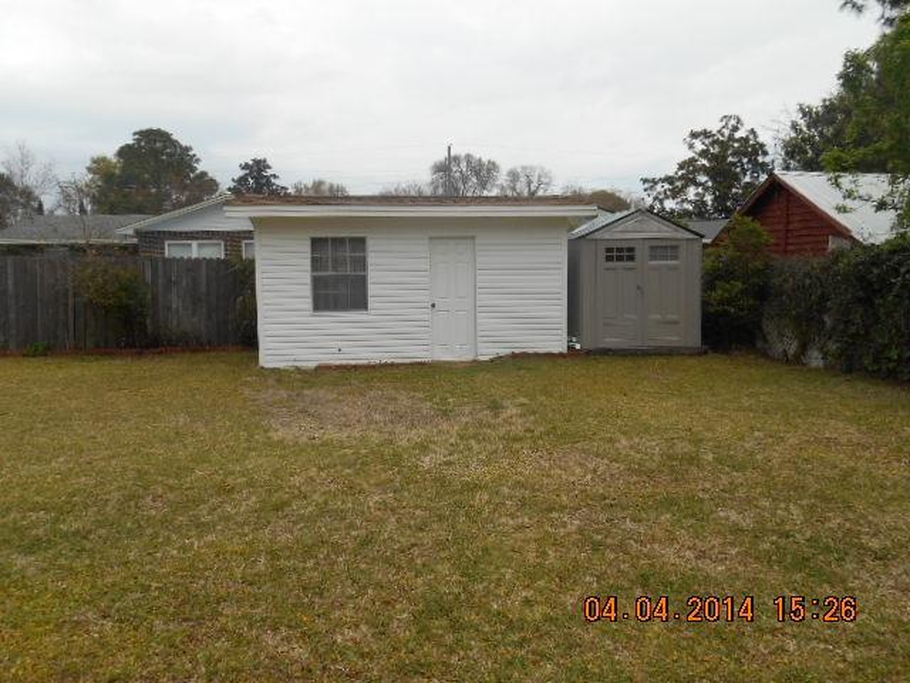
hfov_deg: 67.3
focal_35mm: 26
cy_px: 342
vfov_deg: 53.1
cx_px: 455
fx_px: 683
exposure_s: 1/640
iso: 80
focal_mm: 4.7
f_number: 3.4
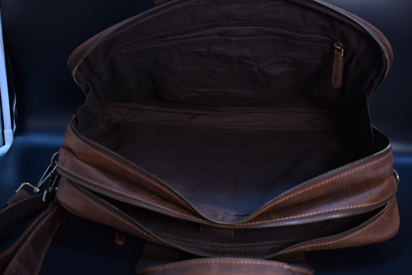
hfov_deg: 46.4
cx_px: 206
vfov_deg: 31.9
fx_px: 481
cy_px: 138
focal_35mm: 42
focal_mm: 28
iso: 100
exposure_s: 1/13
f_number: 4.5
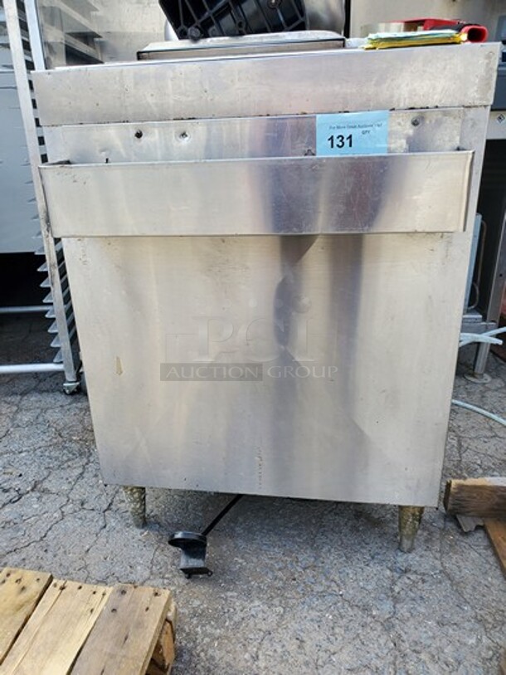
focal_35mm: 26
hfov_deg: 53.1
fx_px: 507
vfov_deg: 67.3
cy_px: 338
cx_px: 253
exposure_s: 1/256
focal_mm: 4.3
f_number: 2.4
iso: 50
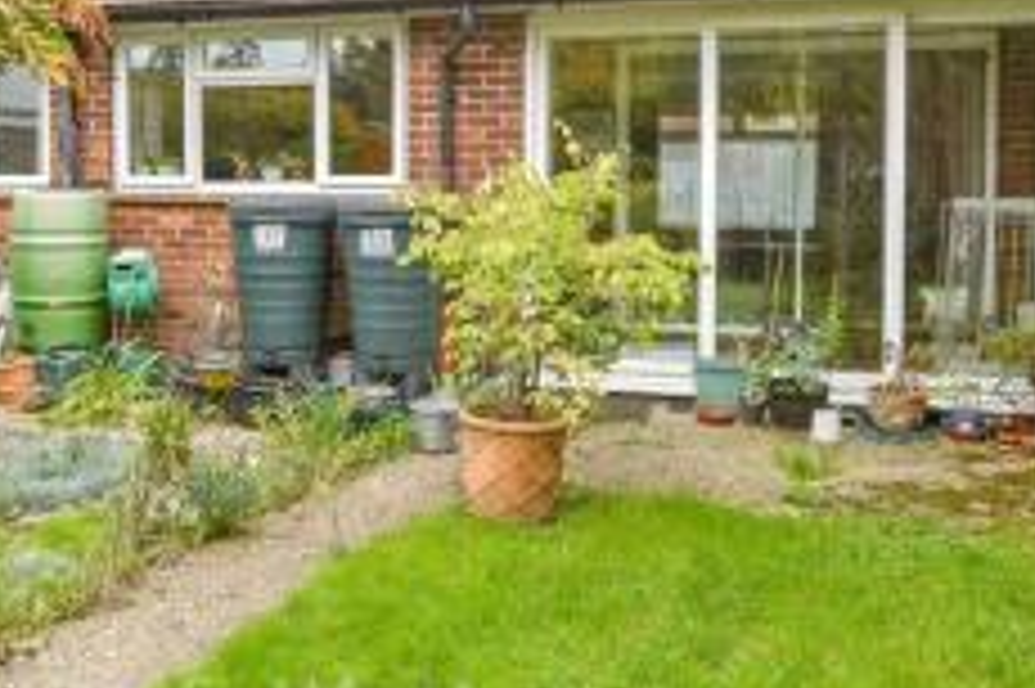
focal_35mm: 31
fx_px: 891
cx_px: 472
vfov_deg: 41.7
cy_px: 223
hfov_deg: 60.2
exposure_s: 1/60
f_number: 8
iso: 160
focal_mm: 10
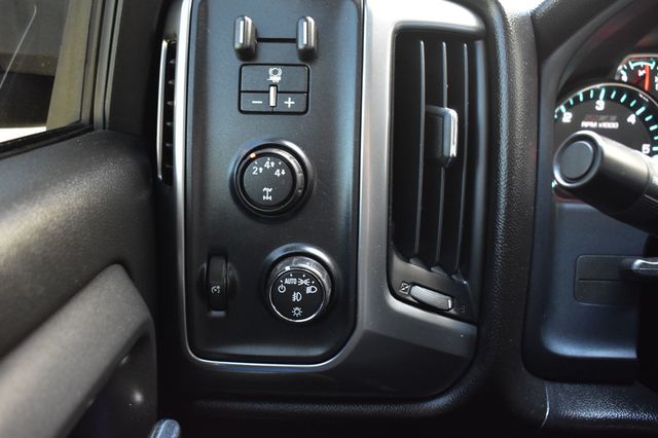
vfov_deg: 39.9
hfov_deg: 57.2
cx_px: 329
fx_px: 603
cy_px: 219
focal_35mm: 33
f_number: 5.6
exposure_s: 1/15
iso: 1600
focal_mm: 22
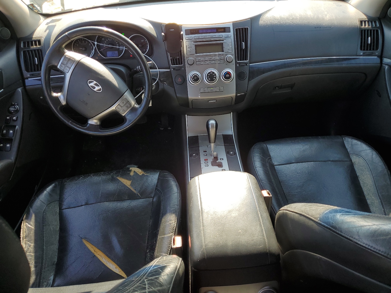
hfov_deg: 67.3
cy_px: 146
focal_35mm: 26
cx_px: 196
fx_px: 294
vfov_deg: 53.1
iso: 50
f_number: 1.5
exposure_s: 1/385
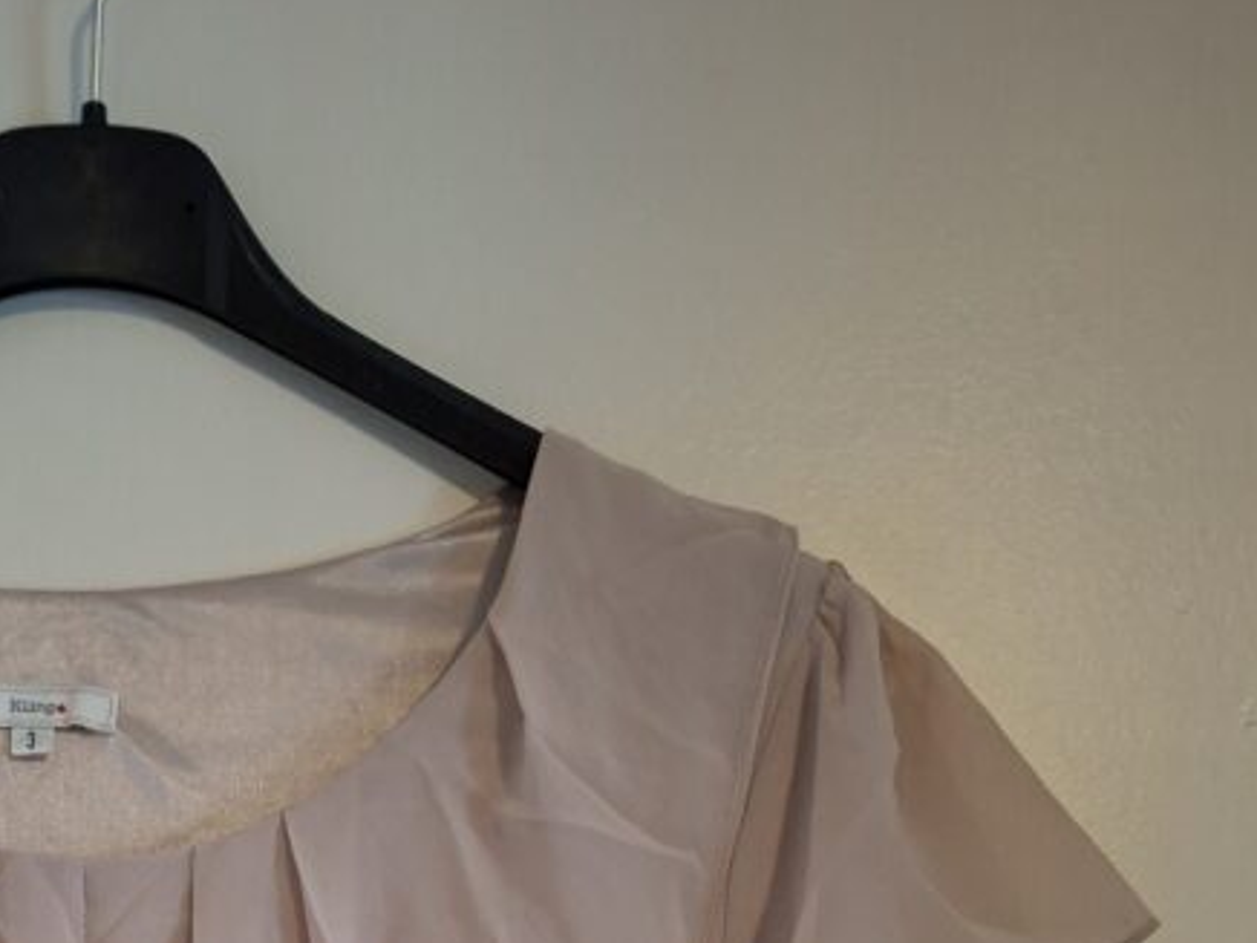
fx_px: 1961
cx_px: 179
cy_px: 1445
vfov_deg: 22.0
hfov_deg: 34.0
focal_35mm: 54
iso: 640
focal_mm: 5.54
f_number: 1.8
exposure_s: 1/25
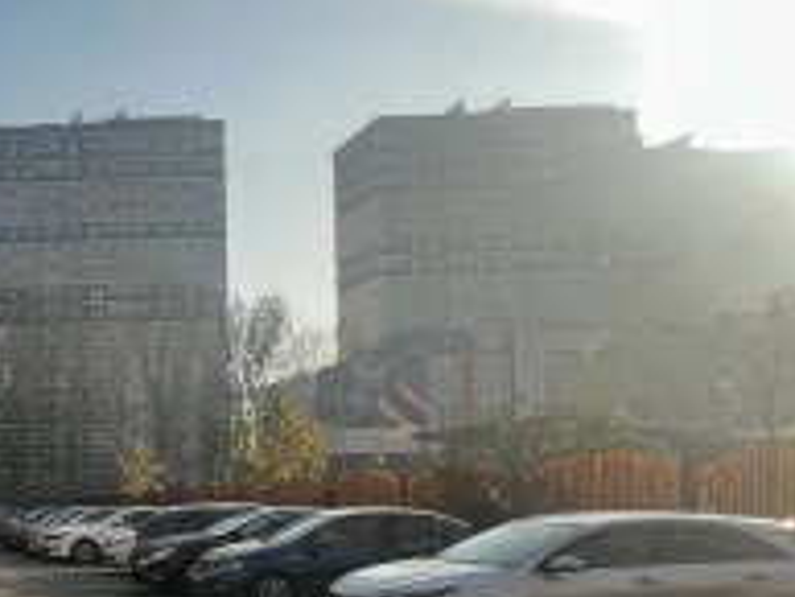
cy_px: 490
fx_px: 965
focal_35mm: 42
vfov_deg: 33.3
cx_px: -148
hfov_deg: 35.6
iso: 32
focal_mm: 1.57
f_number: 1.8
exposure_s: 1/797
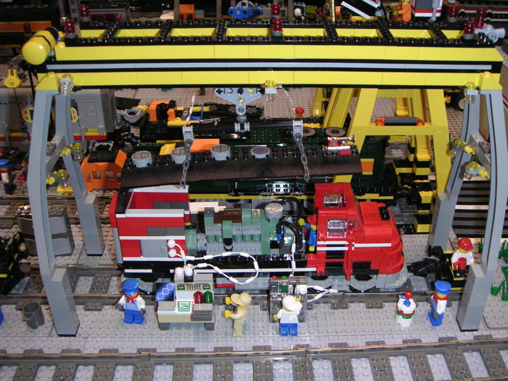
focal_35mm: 38
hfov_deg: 49.0
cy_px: 190
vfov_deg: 37.7
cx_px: 254
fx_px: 558
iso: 160
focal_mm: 6
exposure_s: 1/45
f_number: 2.8
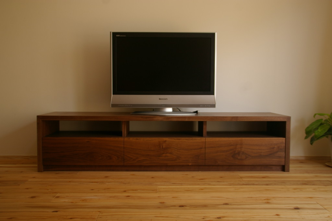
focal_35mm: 36
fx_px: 332
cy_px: 110
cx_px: 166
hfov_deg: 53.2
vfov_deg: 36.8
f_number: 4
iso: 200
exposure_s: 1/45
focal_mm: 24
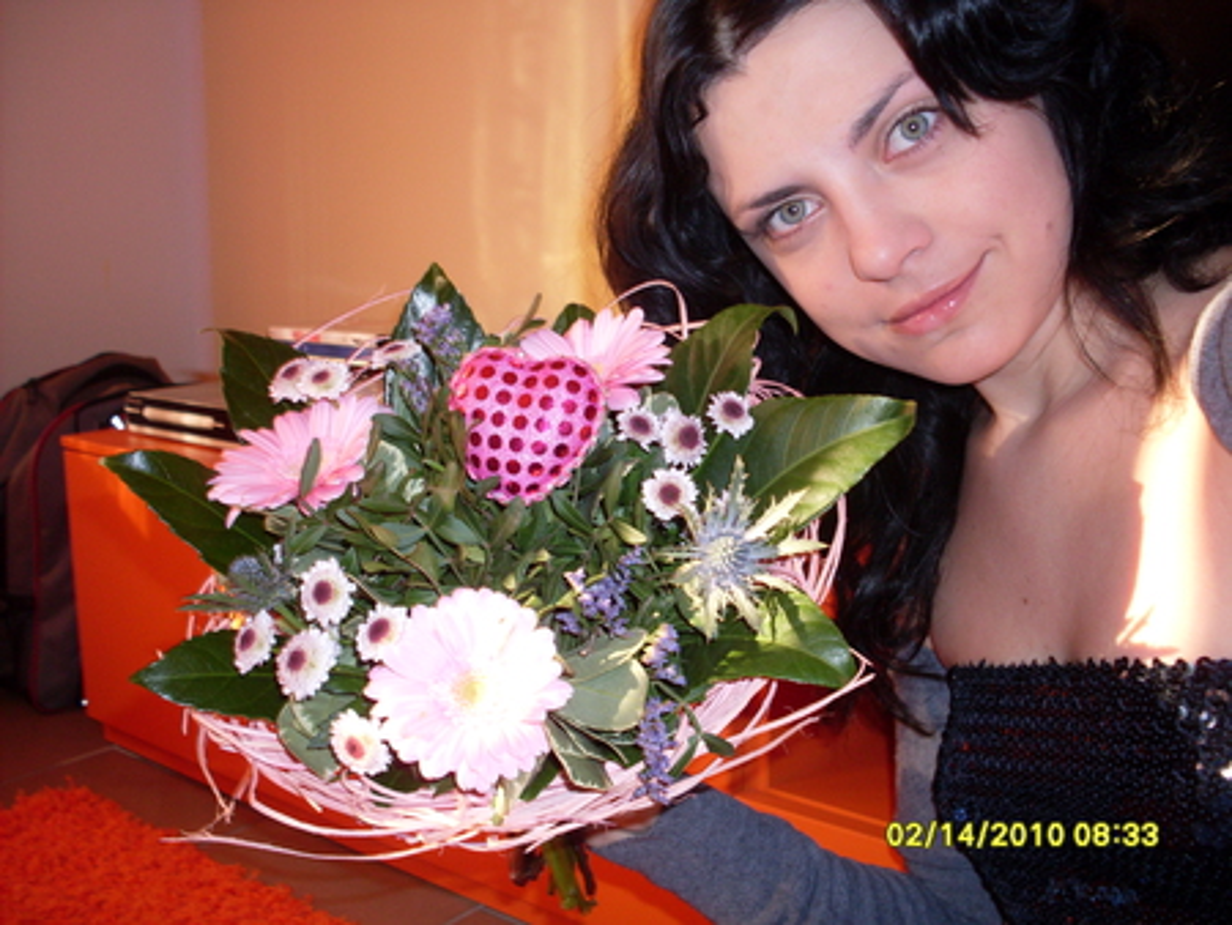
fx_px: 1353
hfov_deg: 49.0
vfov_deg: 37.8
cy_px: 462
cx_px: 616
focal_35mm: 38
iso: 100
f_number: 2.8
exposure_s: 1/45
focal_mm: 6.3
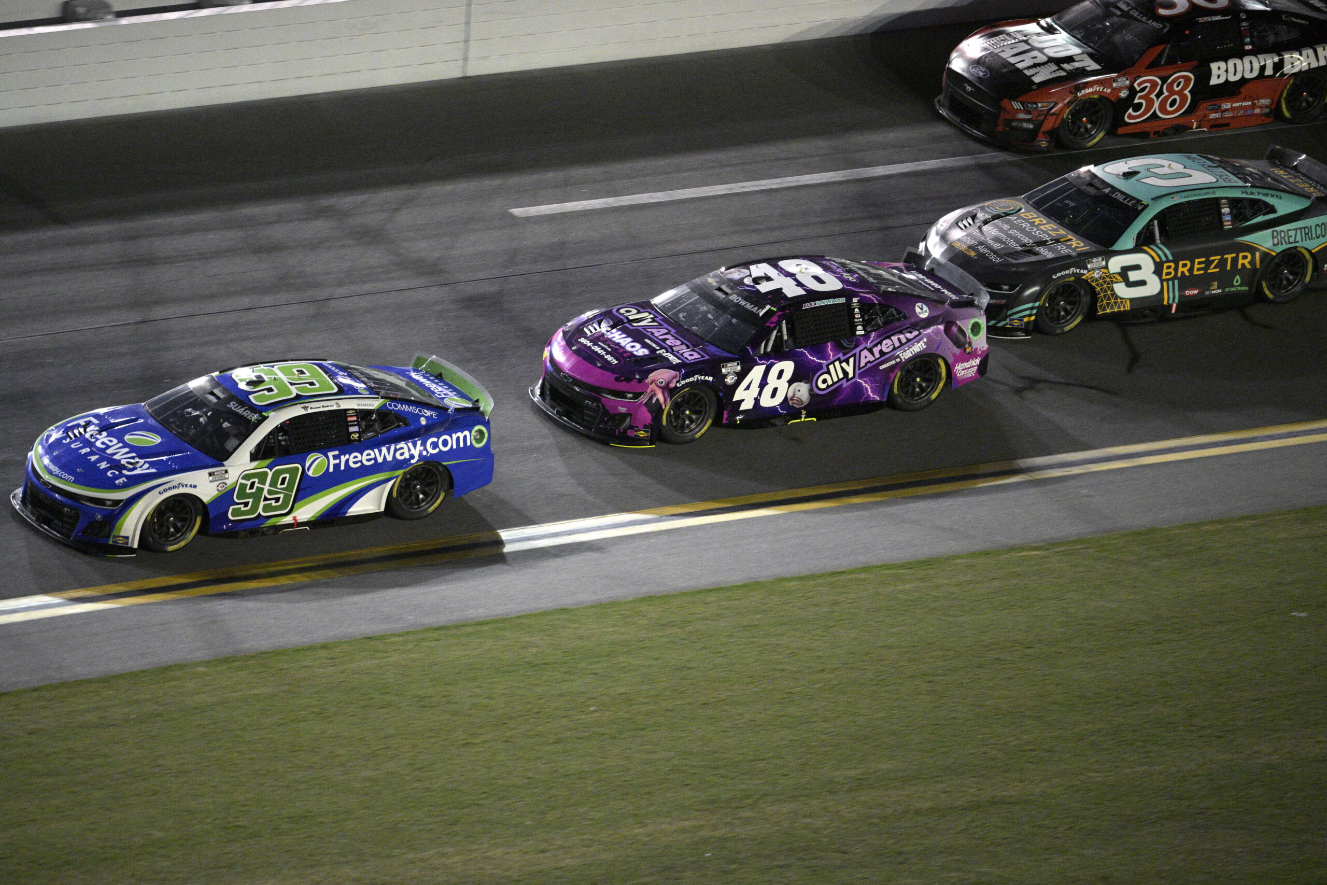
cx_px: 664
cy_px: 442
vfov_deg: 3.4
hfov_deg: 5.2
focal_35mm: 400
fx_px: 14744
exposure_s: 1/1250
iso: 8000
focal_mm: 400
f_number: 4.5
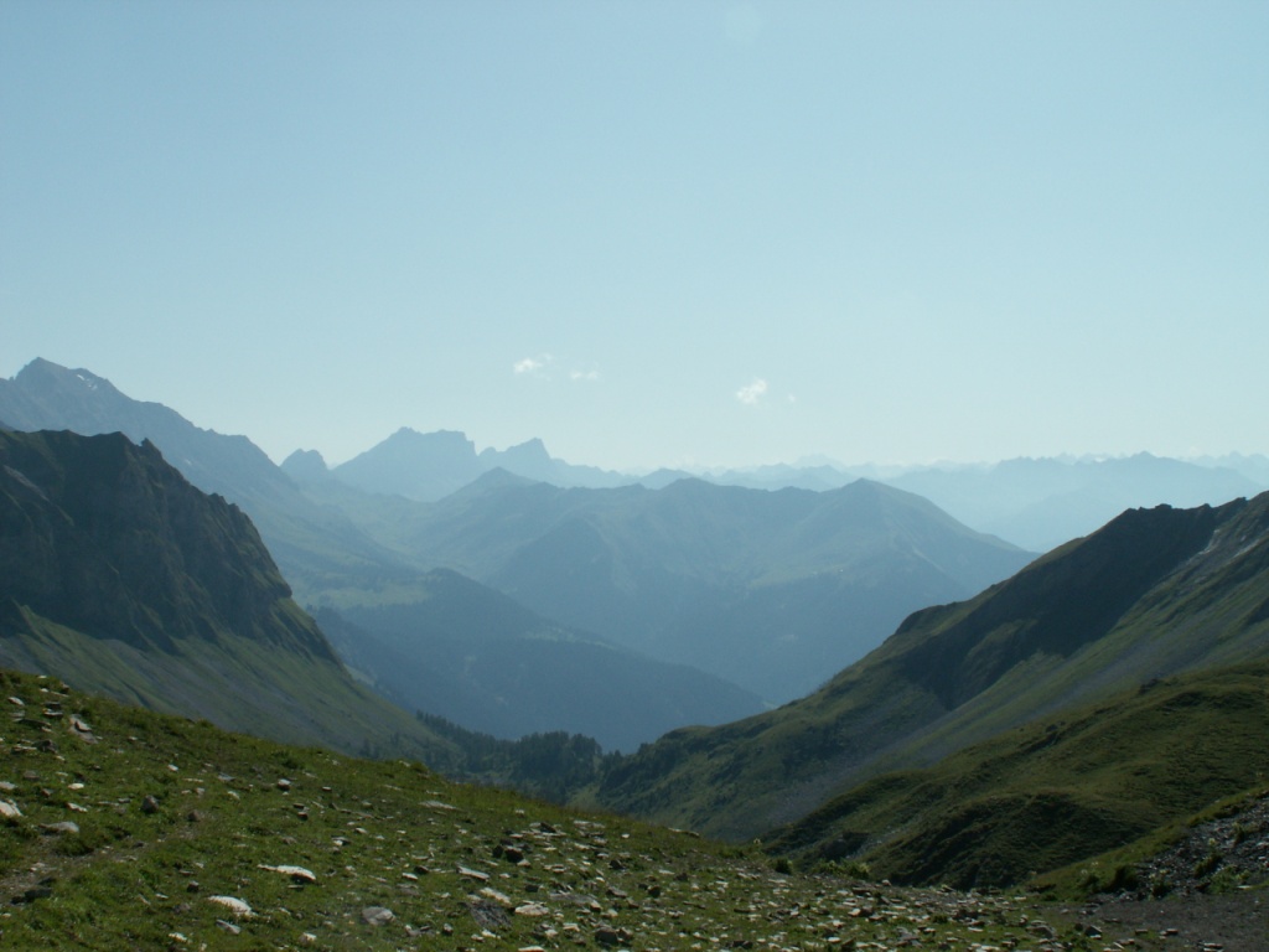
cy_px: 476
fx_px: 1760
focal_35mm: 48
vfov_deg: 30.3
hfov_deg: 39.7
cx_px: 634
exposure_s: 1/400
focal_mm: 8.01
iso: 50
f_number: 8
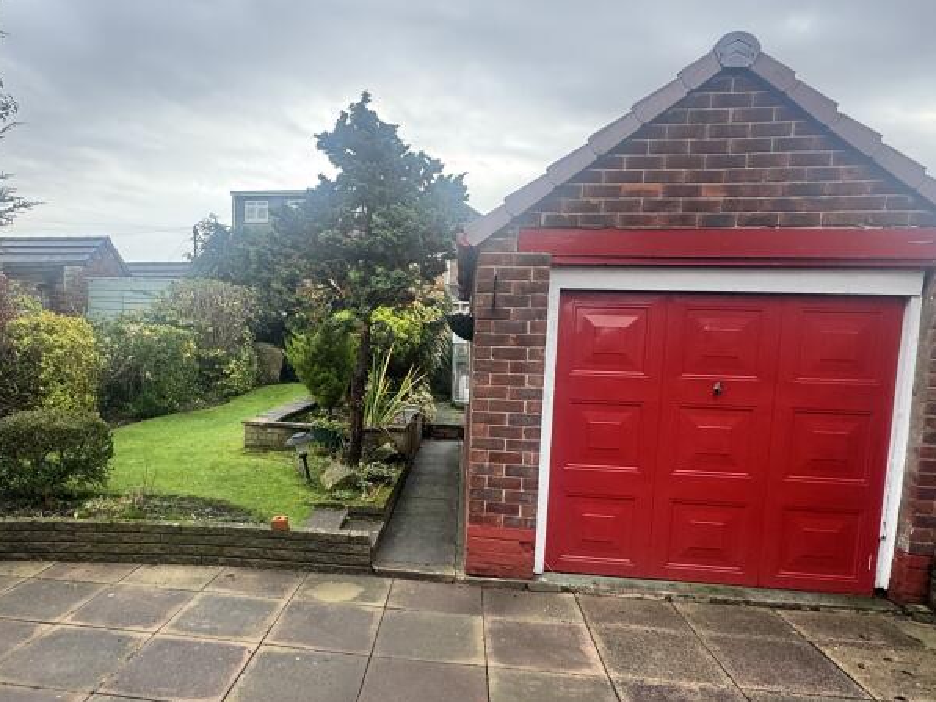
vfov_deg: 56.7
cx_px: 368
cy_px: 396
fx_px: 649
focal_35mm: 24
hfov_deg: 70.7
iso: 40
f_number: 2.2
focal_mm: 2.22
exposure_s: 1/110
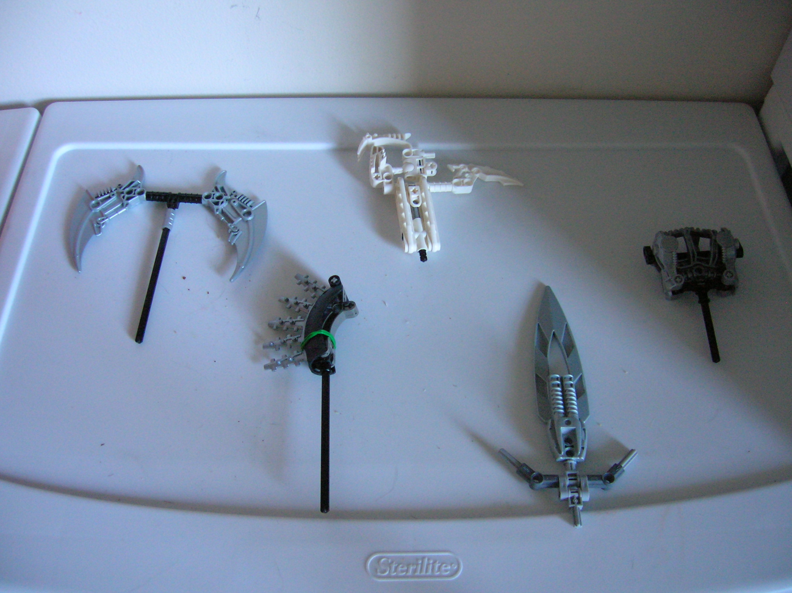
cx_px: 396
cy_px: 296
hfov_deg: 54.0
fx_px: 777
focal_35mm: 34
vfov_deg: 41.7
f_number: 2.9
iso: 200
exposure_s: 1/3.7
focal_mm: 5.7
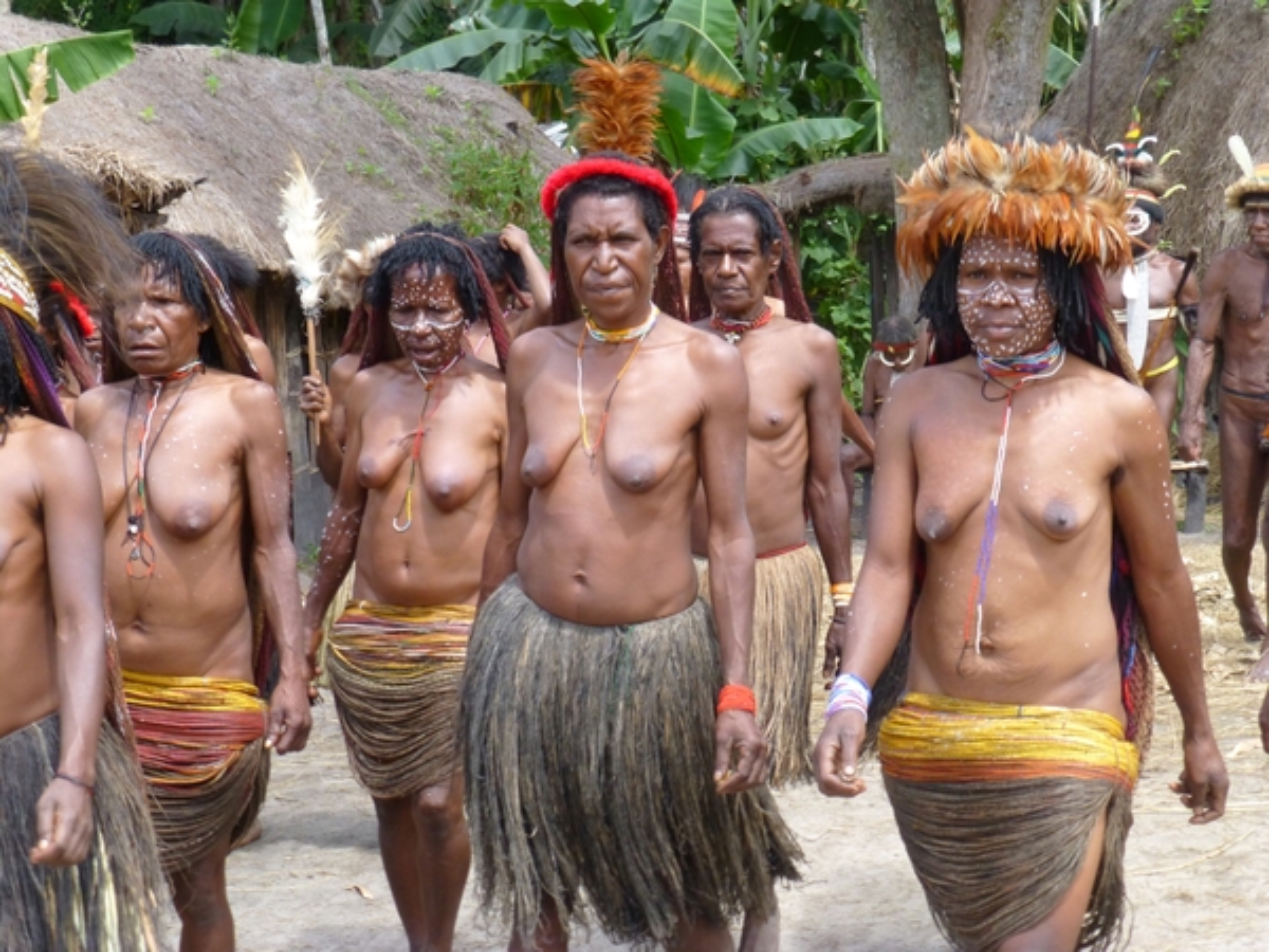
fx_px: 2566
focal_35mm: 70
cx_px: 634
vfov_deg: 21.0
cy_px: 476
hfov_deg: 27.8
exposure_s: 1/250
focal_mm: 12.5
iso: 250
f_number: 5
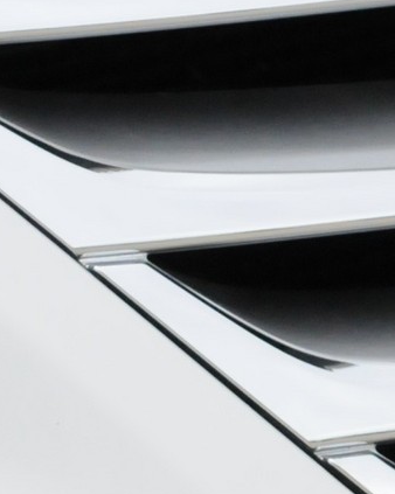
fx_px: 8262
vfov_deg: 3.4
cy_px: -8
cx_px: 799
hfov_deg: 2.7
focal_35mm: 565
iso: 2000
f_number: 8
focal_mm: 68
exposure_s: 1/1000
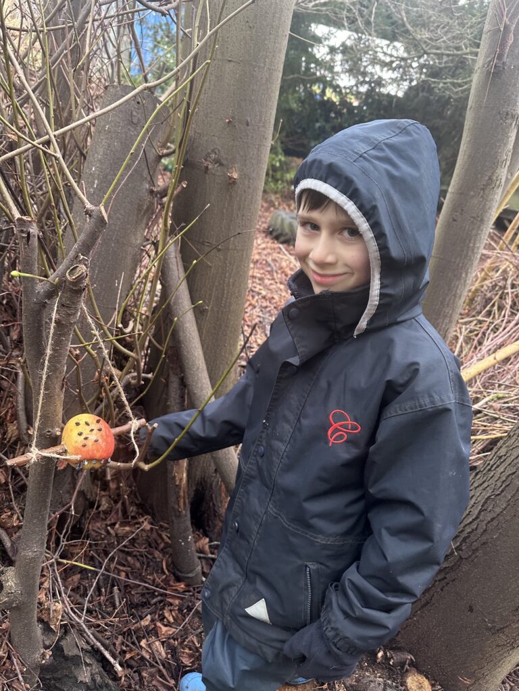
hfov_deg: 56.8
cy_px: 346
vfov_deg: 71.6
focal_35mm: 24
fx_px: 480
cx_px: 260
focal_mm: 6.86
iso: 250
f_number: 1.78
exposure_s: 1/88
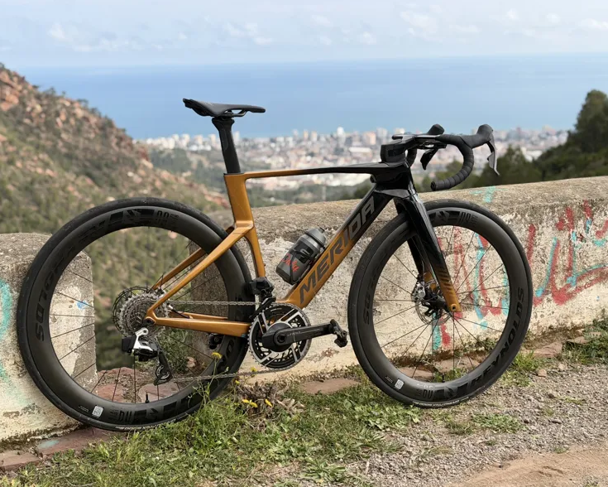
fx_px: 918
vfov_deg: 29.7
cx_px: 284
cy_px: 240
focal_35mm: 51
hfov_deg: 36.6
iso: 64
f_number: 1.78
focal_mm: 6.76
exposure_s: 1/2762
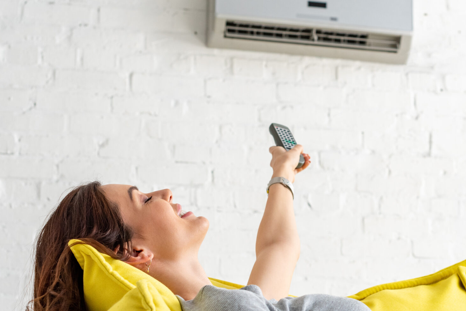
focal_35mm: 87
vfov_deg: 15.7
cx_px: 348
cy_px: 229
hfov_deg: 23.1
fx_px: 1127
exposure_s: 1/250
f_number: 5.6
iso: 400
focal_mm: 50
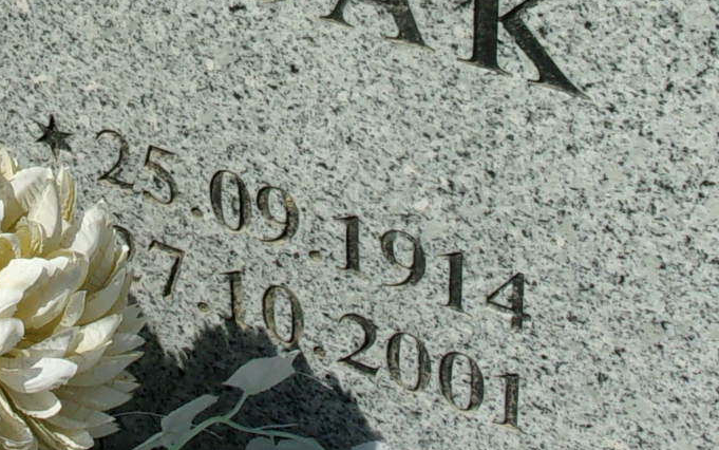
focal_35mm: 113
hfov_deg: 18.3
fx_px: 2215
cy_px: -42
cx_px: 195
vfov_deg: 11.4
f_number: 10.8
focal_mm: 5.1
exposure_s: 1/150
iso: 80
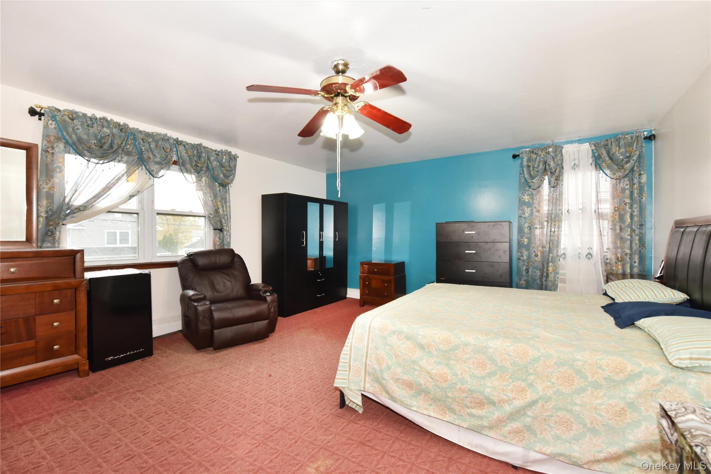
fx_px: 296
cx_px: 356
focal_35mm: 15
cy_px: 237
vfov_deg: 77.3
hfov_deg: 100.4
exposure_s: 1/20
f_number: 8
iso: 1600
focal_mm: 15
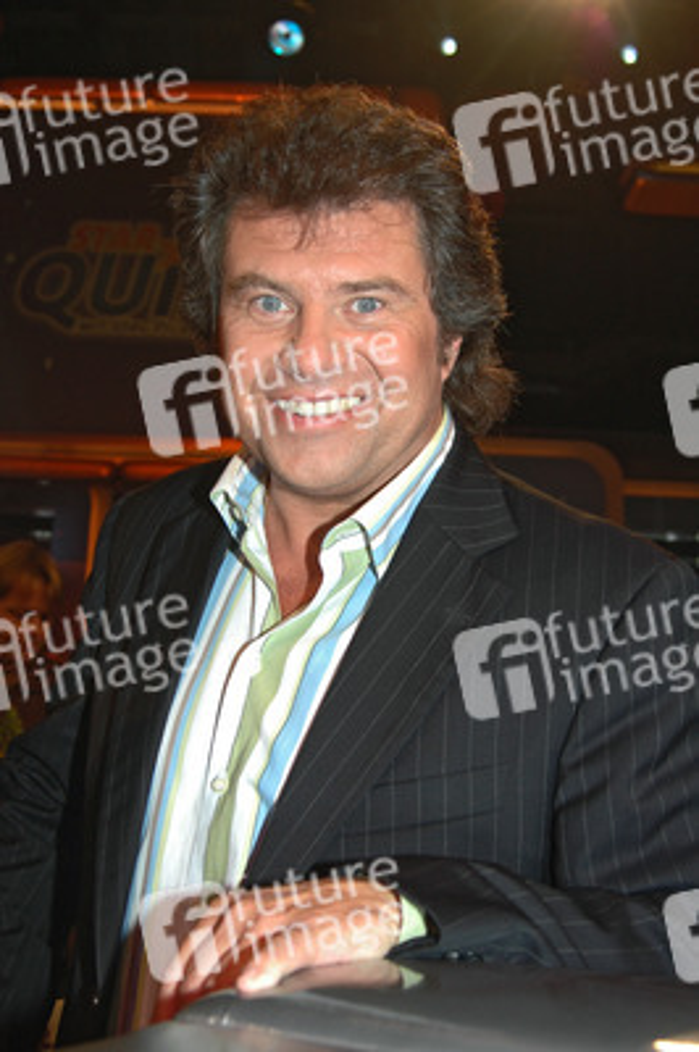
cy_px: 526
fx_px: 1400
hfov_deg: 28.0
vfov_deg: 41.1
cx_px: 350
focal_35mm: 48
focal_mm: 32
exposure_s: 1/160
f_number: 5.6
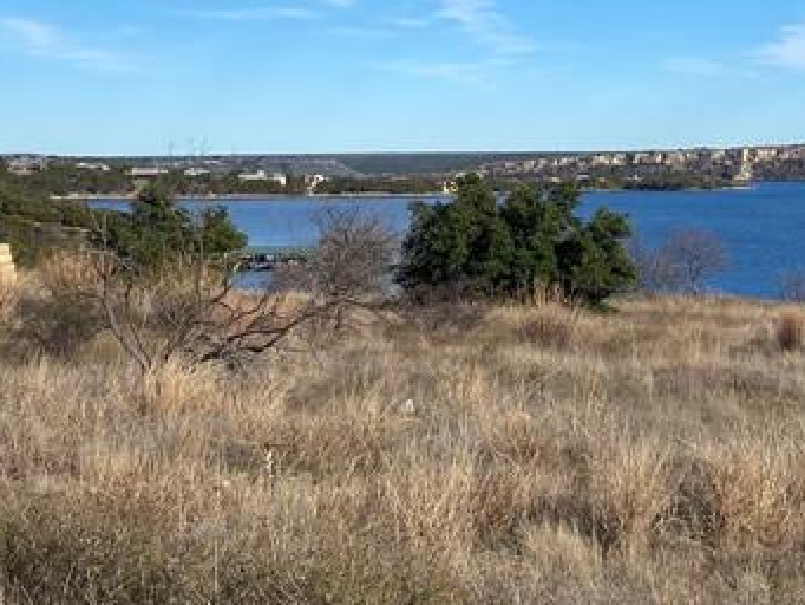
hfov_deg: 24.5
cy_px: 173
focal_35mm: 78
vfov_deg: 18.8
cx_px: 685
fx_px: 1815
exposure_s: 1/3610
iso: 32
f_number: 1.8
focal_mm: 4.25
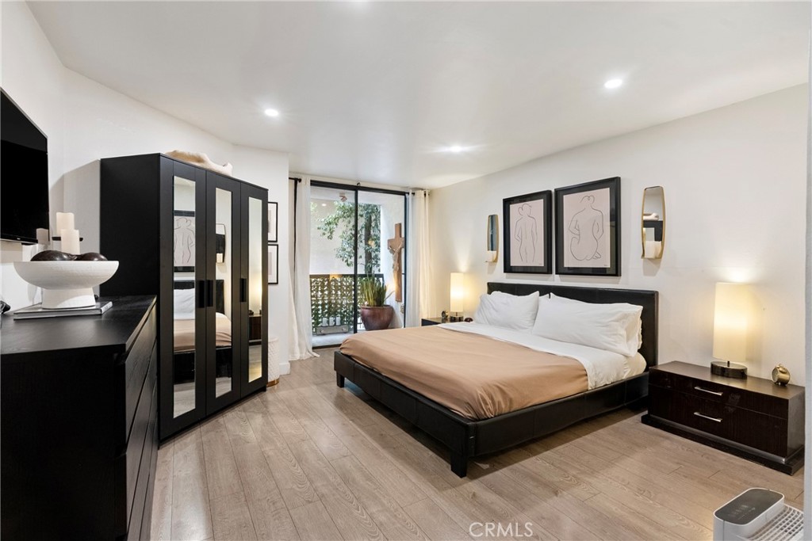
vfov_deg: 73.8
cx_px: 406
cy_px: 270
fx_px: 361
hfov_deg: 96.7
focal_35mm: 16
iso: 5000
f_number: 9
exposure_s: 1/8
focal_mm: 16
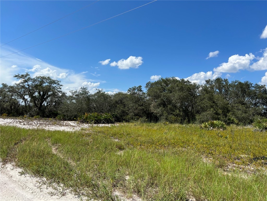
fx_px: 201
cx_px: 134
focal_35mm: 26
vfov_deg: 53.1
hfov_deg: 67.3
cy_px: 100
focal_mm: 5.7
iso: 50
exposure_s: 1/5319
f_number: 1.5
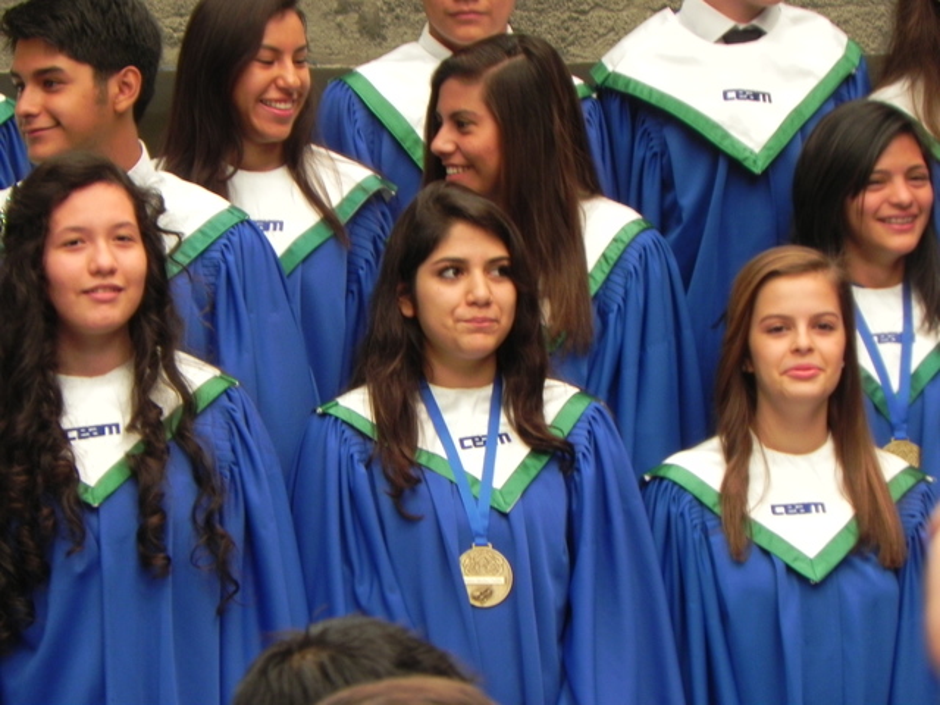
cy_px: 352
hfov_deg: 8.0
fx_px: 6707
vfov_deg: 6.0
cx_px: 470
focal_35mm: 247
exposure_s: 1/30
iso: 228
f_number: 4.5
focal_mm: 44
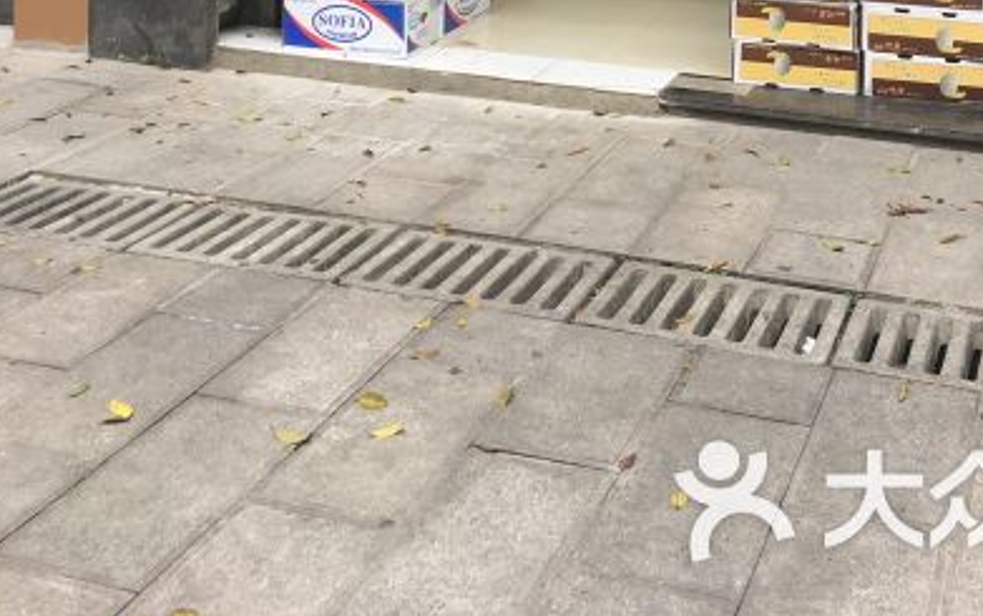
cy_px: -249
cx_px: 645
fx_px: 1475
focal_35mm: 55
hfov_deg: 36.5
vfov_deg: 20.8
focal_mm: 4.15
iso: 25
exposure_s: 1/256
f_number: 2.2
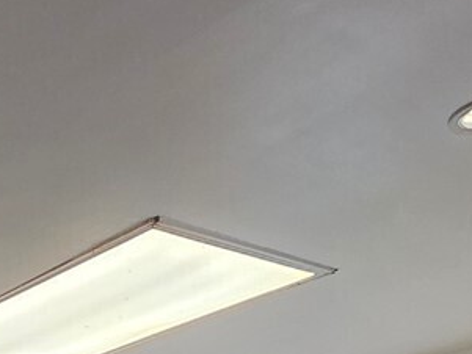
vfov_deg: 15.7
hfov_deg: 24.0
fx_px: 941
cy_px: 753
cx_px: -172
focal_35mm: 69
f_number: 1.9
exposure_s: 1/120
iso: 200
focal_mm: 2.2
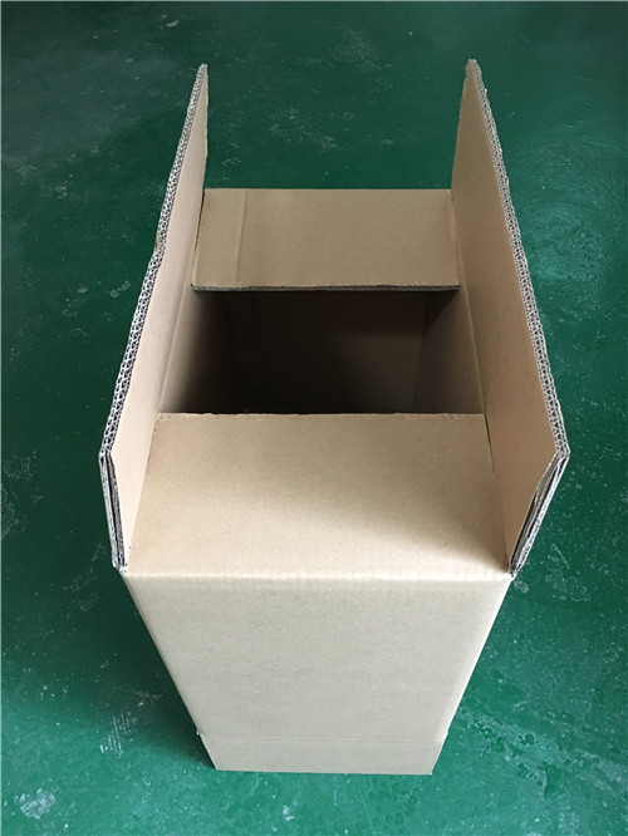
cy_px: 418
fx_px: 701
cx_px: 314
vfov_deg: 61.6
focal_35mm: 29
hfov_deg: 48.3
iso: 100
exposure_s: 1/17
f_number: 2.2
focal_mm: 4.15
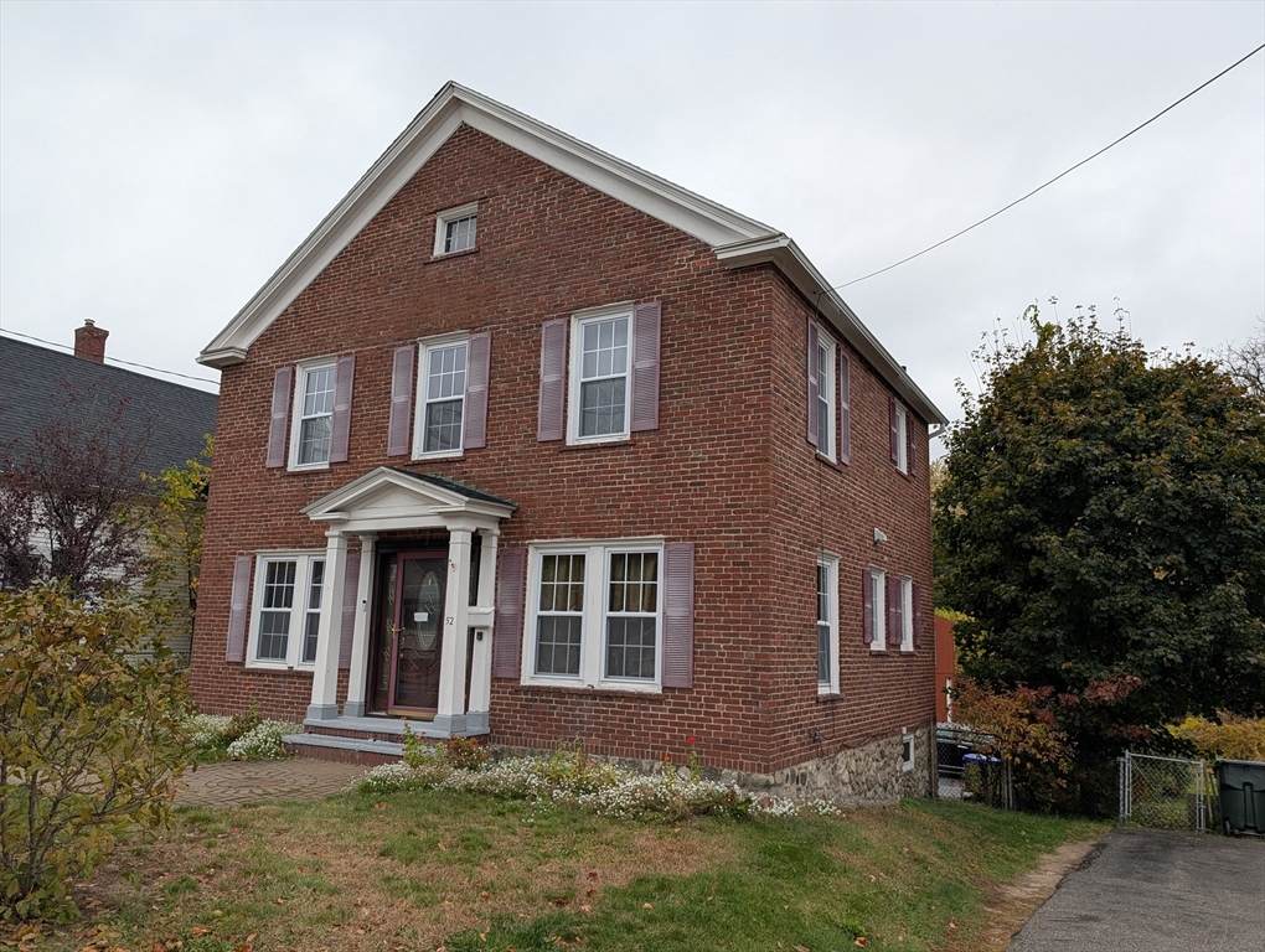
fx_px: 878
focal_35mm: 24
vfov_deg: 56.9
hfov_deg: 71.5
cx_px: 632
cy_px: 476
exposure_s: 1/215
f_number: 1.68
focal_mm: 6.9
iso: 21
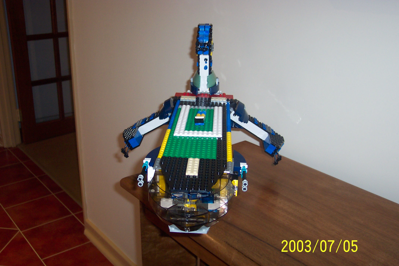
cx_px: 200
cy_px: 133
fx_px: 421
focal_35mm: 38
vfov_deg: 35.1
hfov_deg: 50.7
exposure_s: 1/30
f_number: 2.8
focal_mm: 8
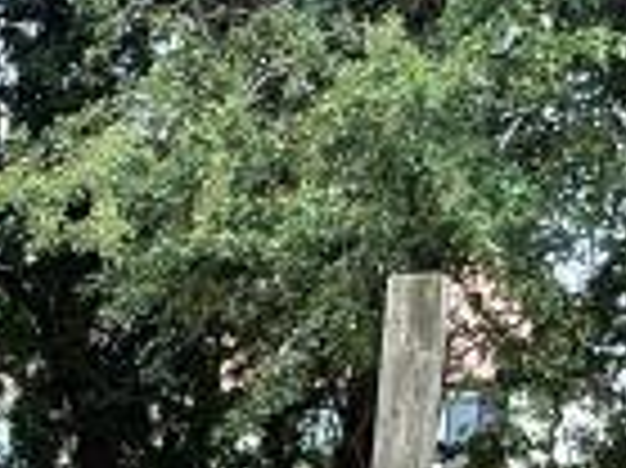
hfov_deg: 18.4
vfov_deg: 11.5
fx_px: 1861
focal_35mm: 103
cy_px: 1161
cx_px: -63
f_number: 2.2
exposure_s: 1/289
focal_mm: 2.22
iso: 50
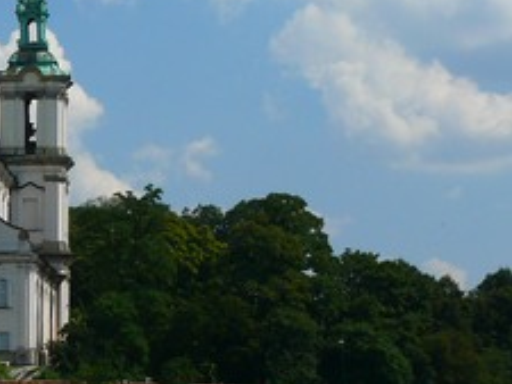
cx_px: -271
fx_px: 2856
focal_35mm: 193
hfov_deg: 9.9
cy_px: 282
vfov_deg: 7.7
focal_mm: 12.2
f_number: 5.6
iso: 100
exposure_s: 1/250
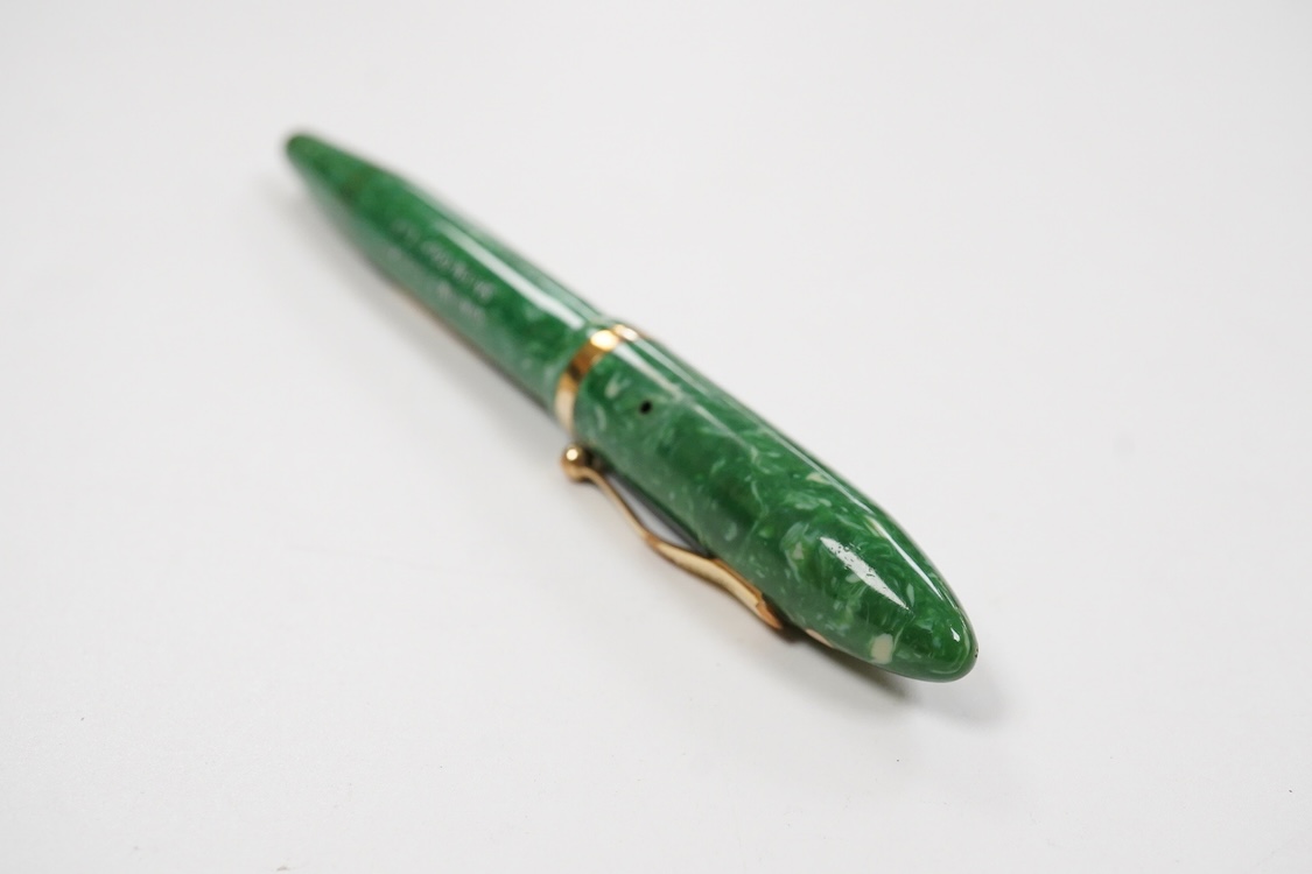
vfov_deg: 29.9
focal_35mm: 45
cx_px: 656
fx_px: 1640
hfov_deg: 43.6
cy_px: 437
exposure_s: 1/200
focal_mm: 30
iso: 2500
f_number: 11
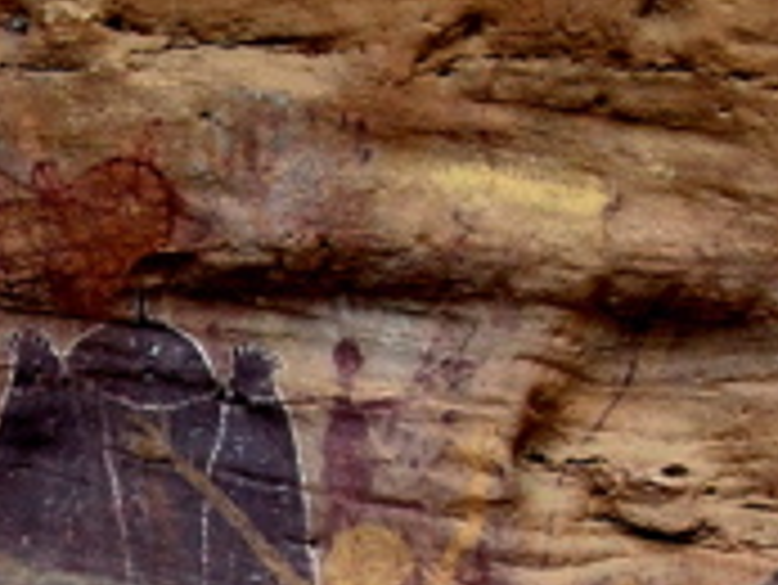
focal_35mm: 133
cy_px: 515
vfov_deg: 11.1
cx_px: -90
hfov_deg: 14.5
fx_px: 2991
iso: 50
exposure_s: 1/122
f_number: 2.7
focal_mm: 6
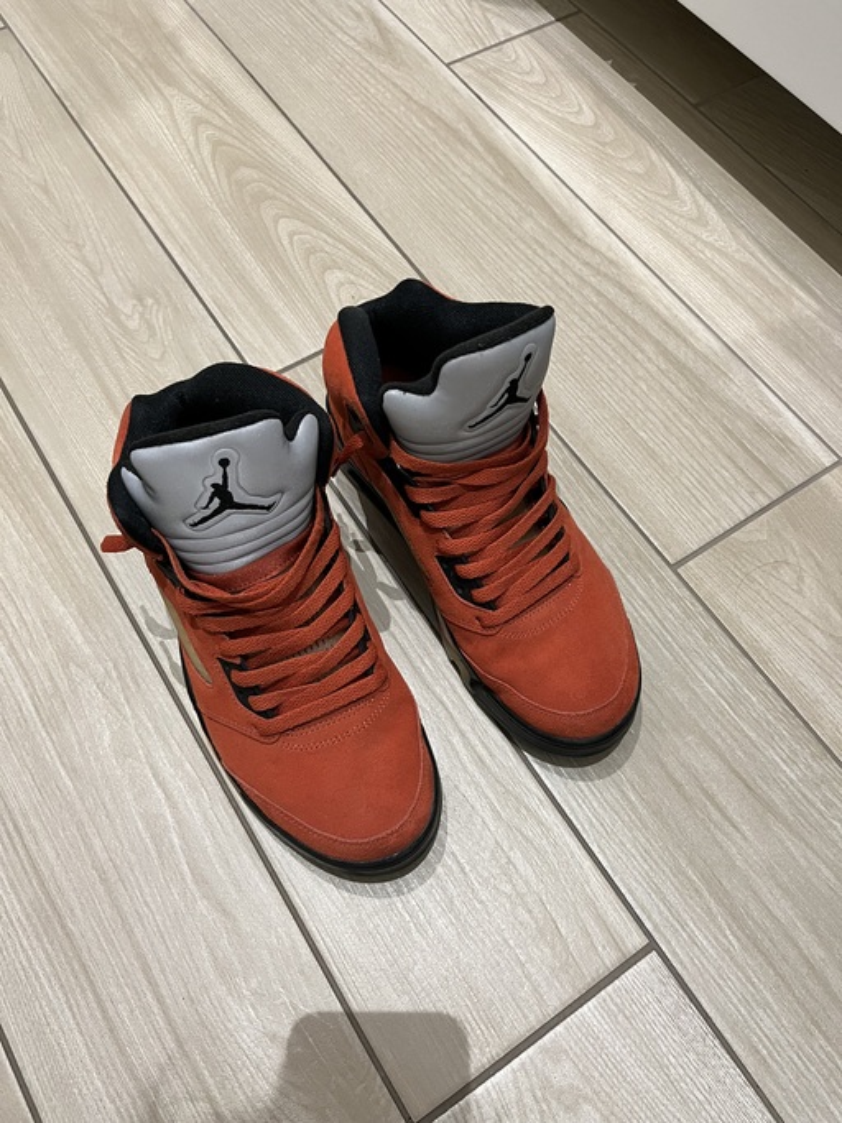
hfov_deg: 53.0
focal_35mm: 26
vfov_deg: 67.3
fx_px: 843
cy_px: 562
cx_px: 421
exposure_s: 1/60
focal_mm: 5.1
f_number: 1.6
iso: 320
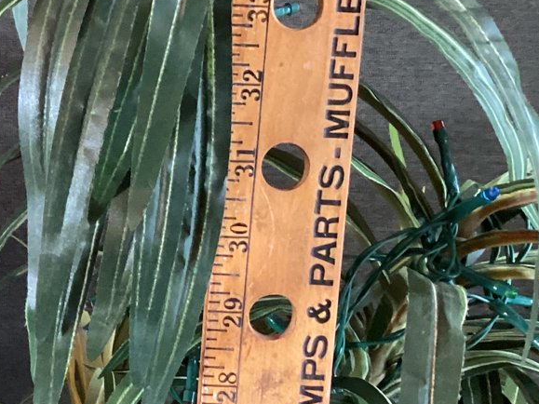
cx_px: -83
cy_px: 172
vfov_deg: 18.2
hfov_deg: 22.5
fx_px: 1261
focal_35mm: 81
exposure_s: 1/30
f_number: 2.4
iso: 400
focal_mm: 3.3
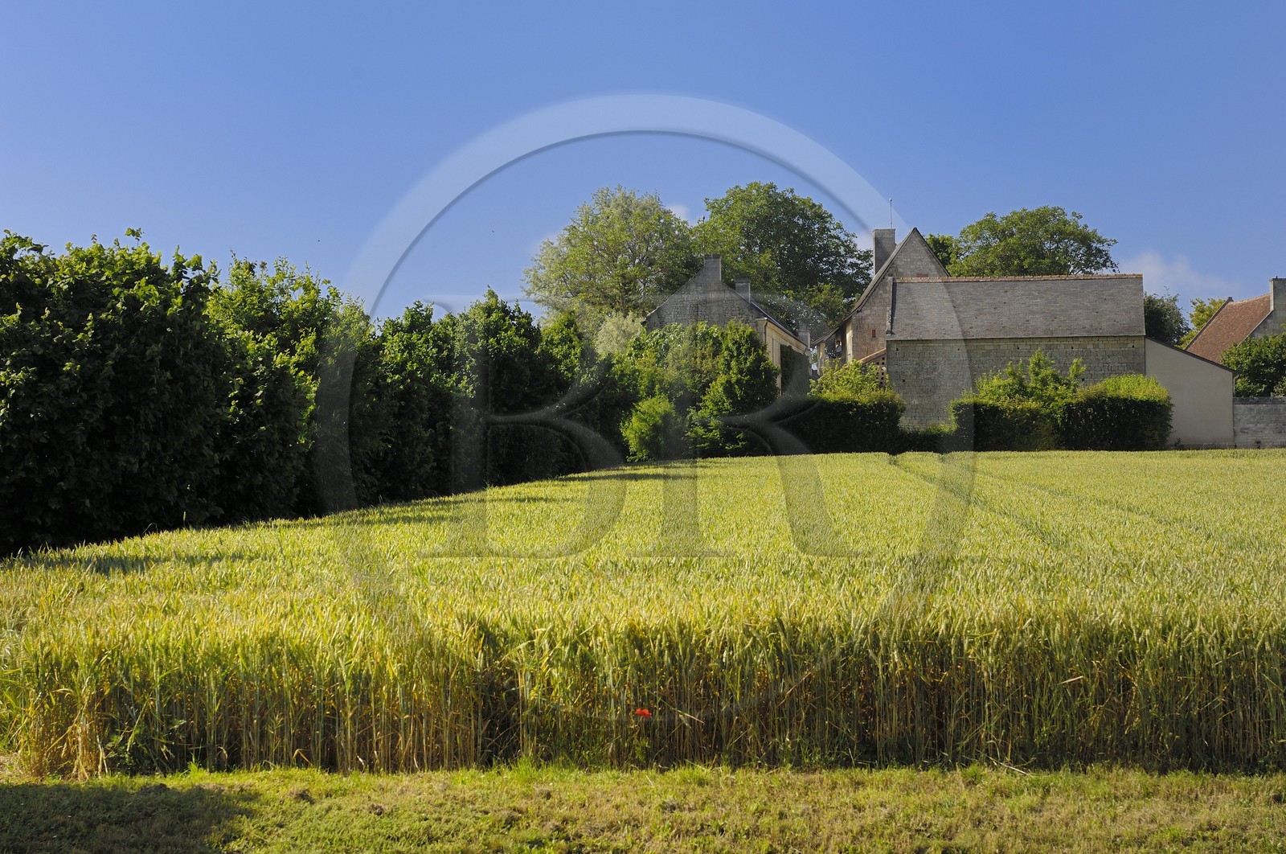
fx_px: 3745
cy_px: 427
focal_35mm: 105
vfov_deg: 13.0
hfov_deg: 19.5
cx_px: 643
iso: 100
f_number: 8
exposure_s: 1/160
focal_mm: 70
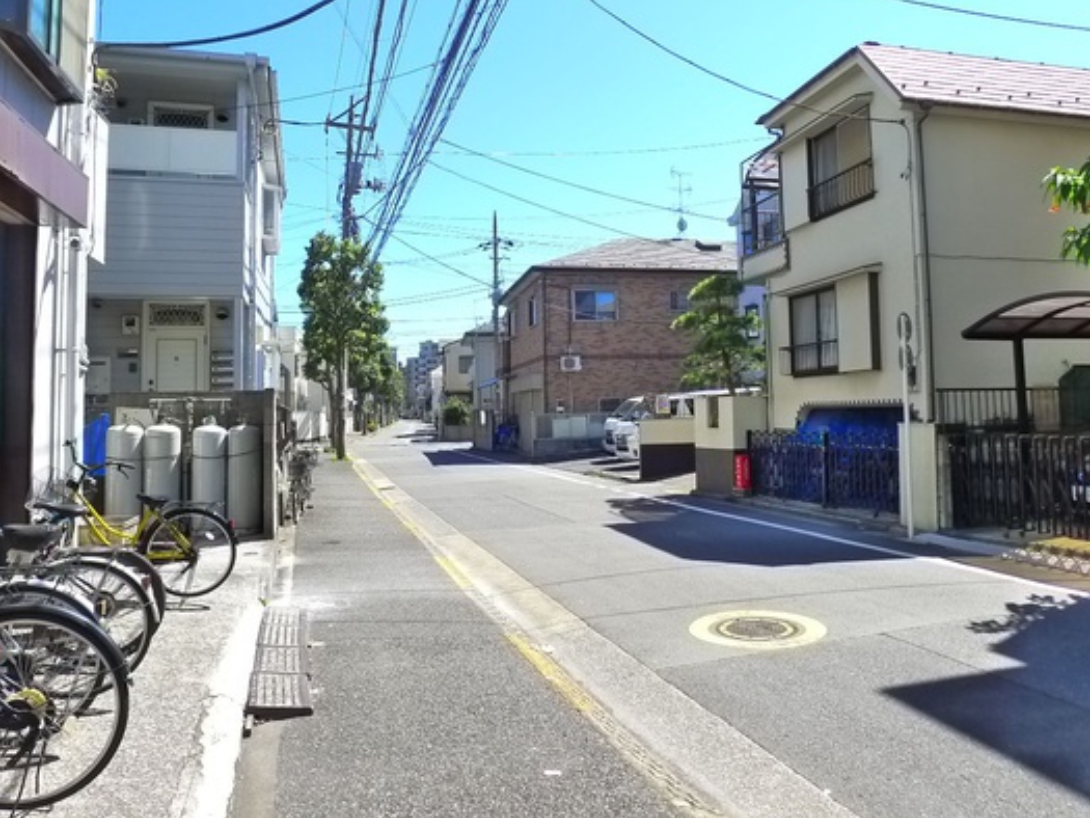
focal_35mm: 32
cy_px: 358
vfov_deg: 44.1
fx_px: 1008
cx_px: 577
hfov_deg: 56.8
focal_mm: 5.1
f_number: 3.2
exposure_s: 1/500
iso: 400
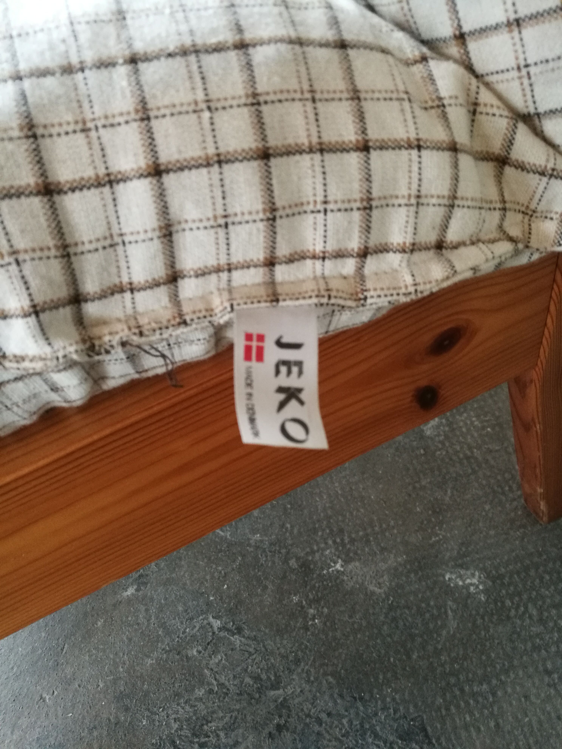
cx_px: 281
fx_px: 584
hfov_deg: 51.4
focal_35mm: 27
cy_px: 374
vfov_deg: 65.3
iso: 400
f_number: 2.2
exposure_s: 1/33.3
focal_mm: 4.5
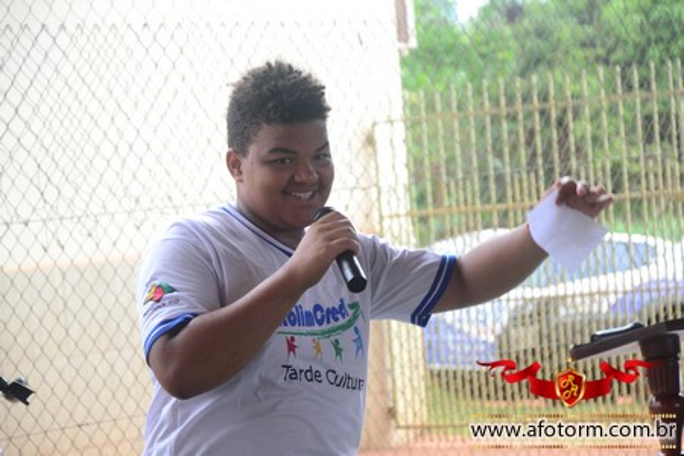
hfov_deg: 13.7
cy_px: 228
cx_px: 342
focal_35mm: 150
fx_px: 2850
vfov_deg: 9.1
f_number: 5.6
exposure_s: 1/160
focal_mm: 100
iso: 400
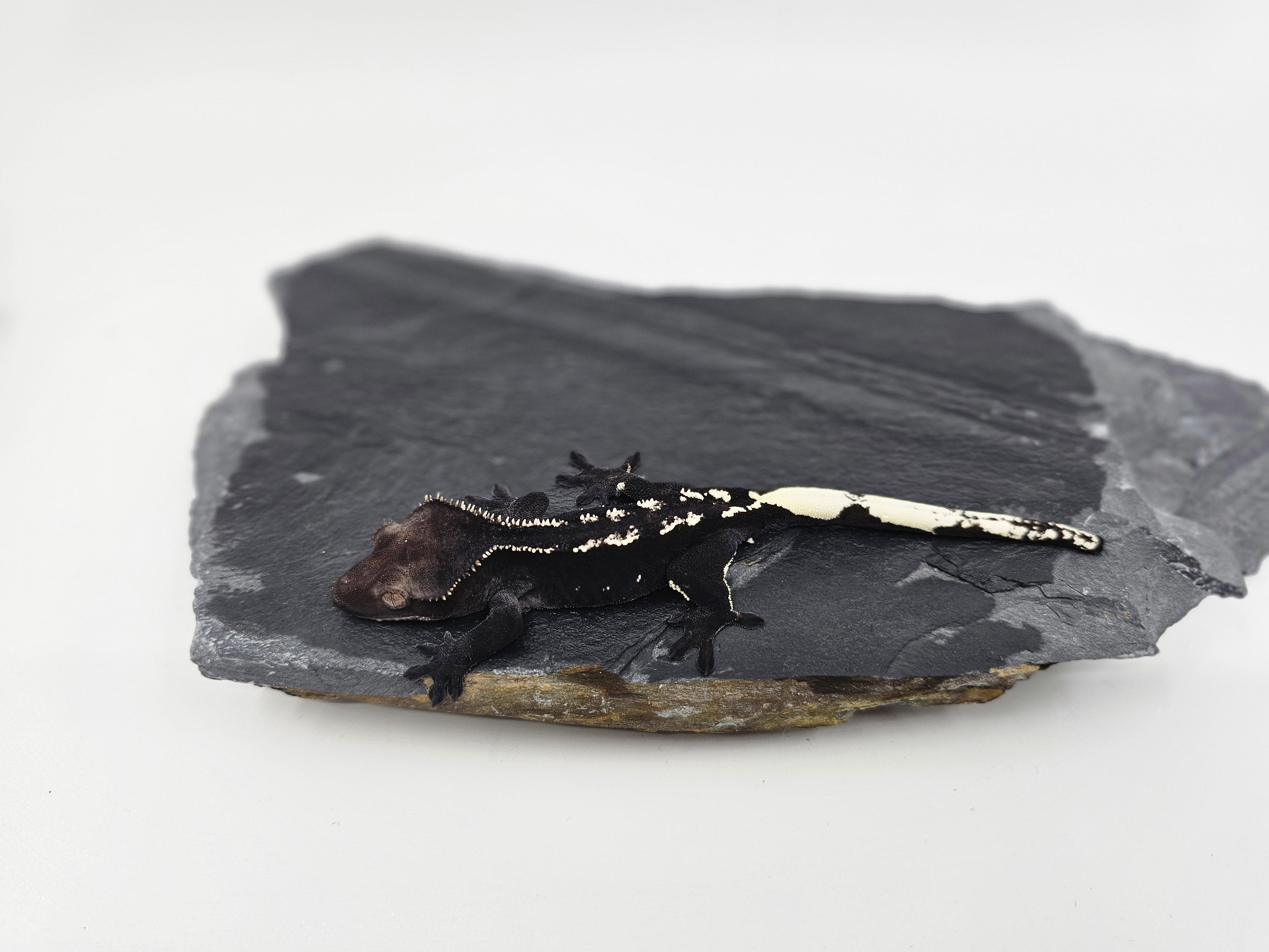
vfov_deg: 58.9
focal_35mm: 23
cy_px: 476
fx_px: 843
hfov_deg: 73.9
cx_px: 634
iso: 10
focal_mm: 6.3
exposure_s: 1/138
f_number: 1.7
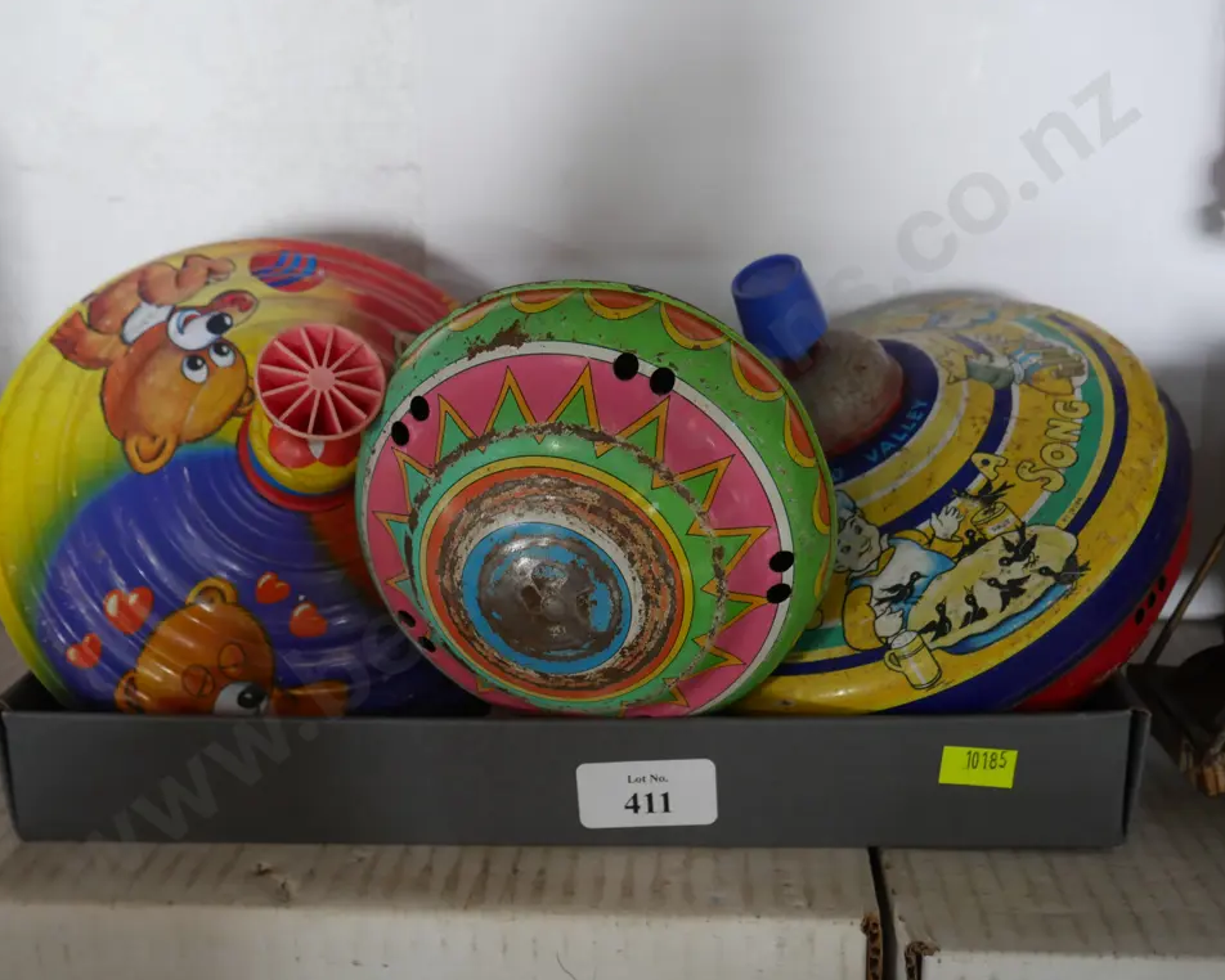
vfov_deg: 35.7
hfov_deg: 43.8
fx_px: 1523
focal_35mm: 42
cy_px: 488
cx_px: 597
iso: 1000
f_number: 4.4
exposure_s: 1/60
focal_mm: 20
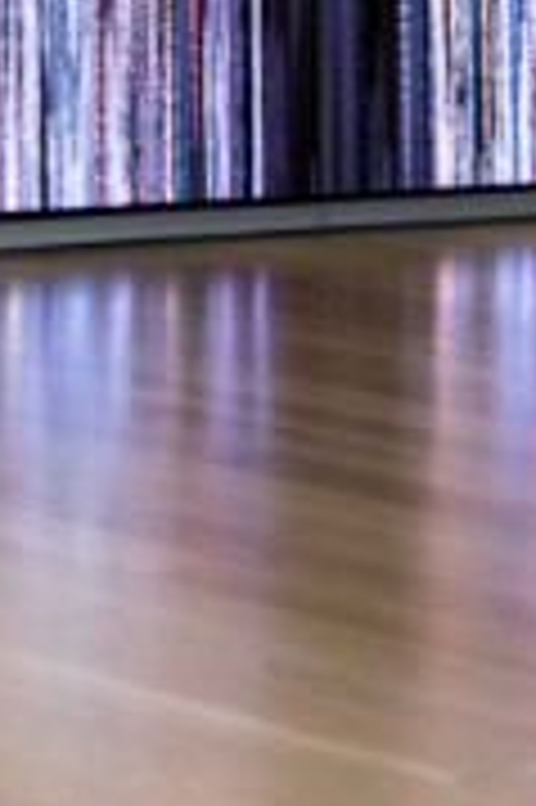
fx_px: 4811
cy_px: -437
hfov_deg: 6.4
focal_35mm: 215
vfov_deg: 9.3
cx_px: 167
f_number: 2
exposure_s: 1/25
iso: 200
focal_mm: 50
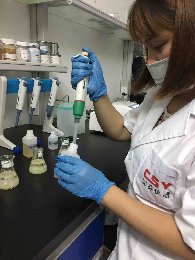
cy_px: 130
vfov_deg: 61.7
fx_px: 218
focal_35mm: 29
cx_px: 98
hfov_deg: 48.2
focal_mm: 4.15
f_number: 2.2
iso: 125
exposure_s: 1/8
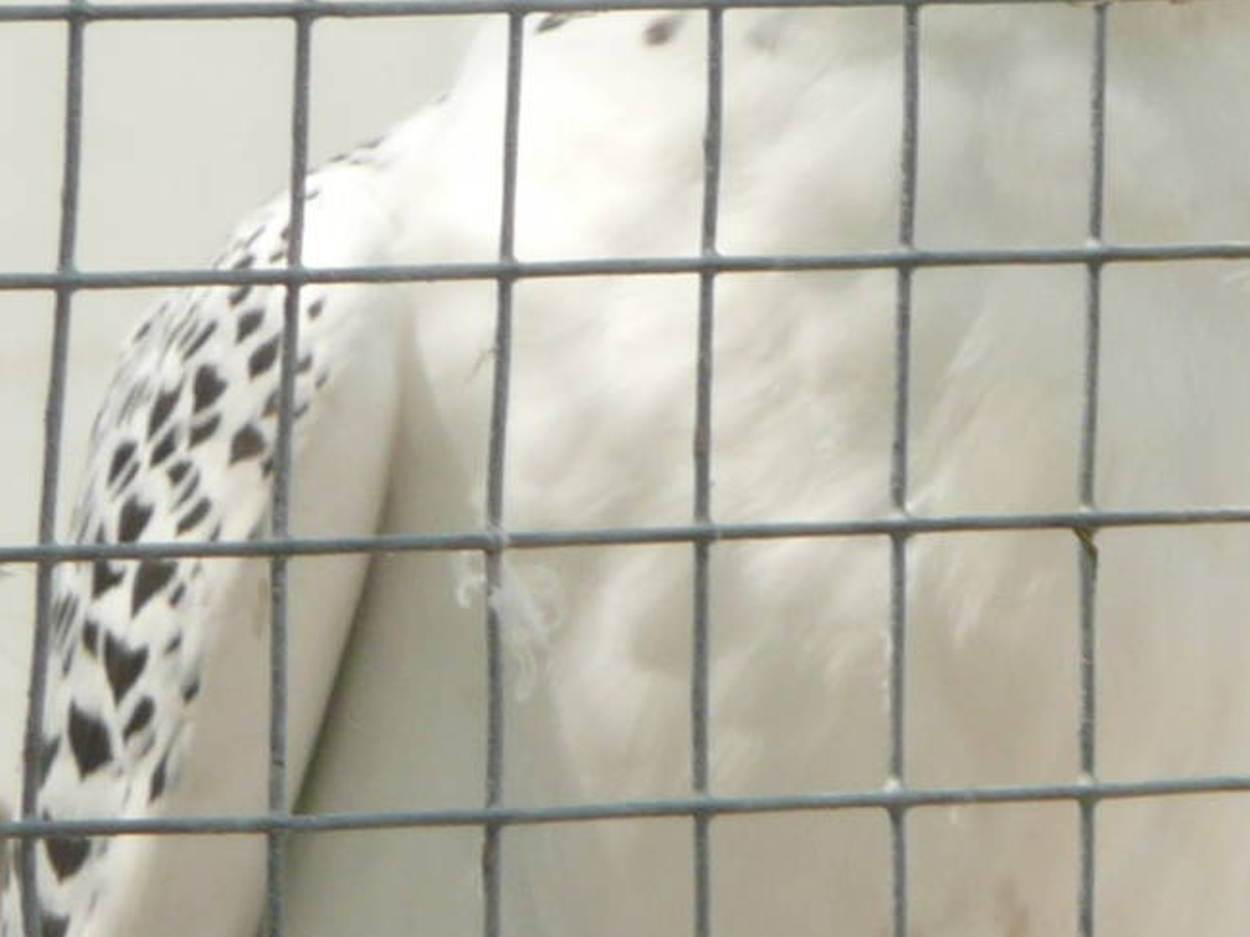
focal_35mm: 1032
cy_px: 348
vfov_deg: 1.4
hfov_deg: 1.9
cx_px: 1056
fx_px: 37259
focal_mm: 46
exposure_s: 1/200
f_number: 4.9
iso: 100
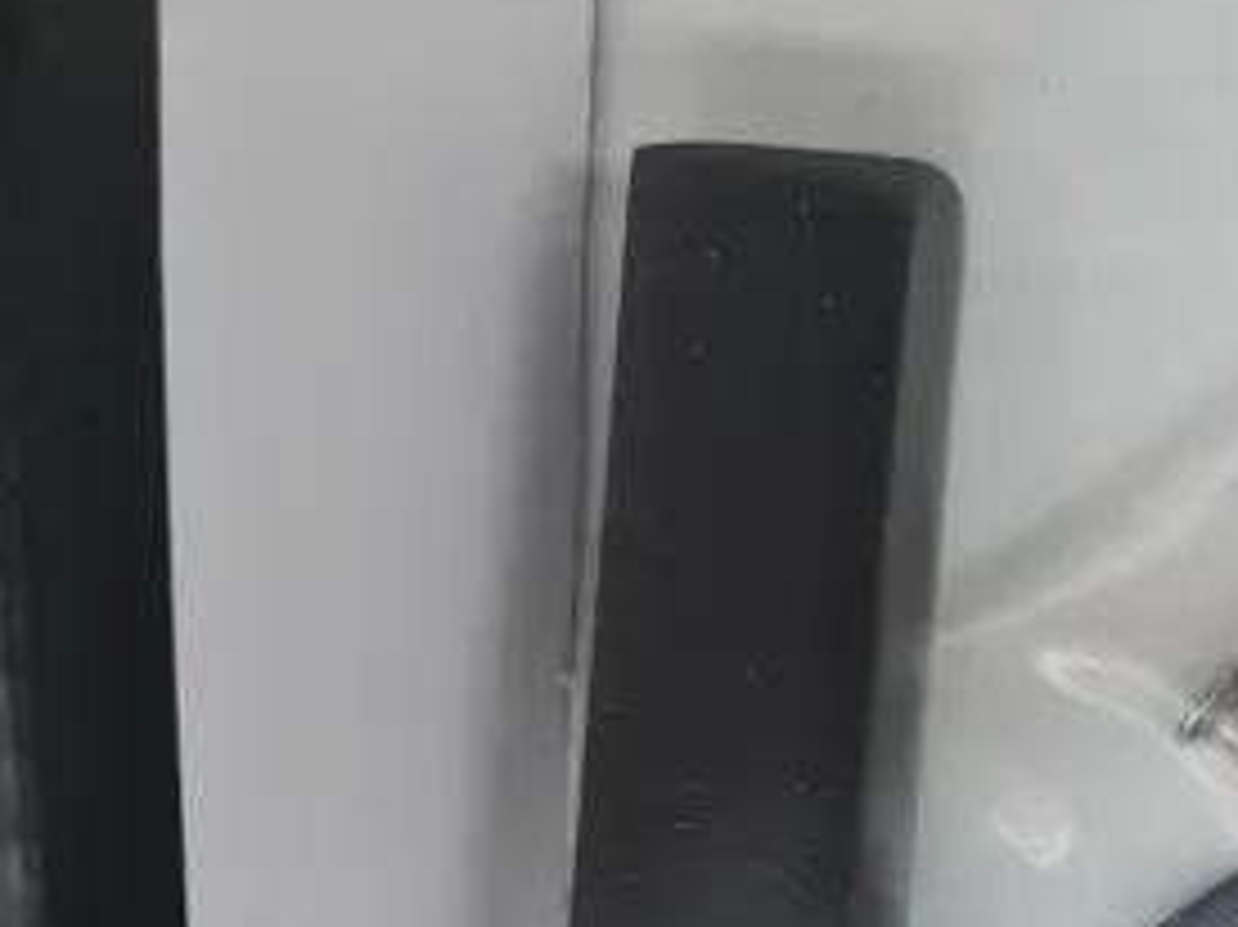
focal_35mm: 93
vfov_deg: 15.0
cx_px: 2008
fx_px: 3325
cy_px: 1300
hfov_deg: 18.1
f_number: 1.8
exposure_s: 1/120
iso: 160
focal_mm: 7
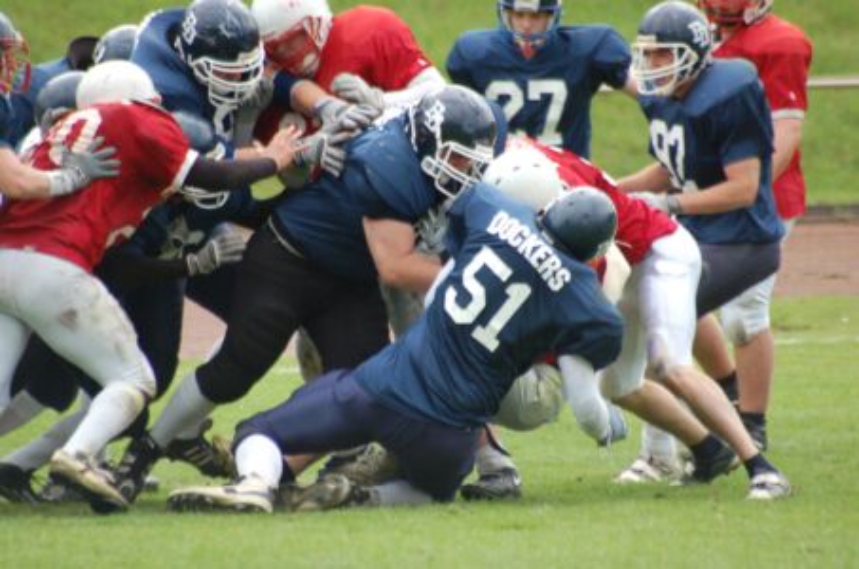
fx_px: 10715
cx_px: 430
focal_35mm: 450
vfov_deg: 3.0
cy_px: 284
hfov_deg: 4.6
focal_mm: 300
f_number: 5.6
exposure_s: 1/500
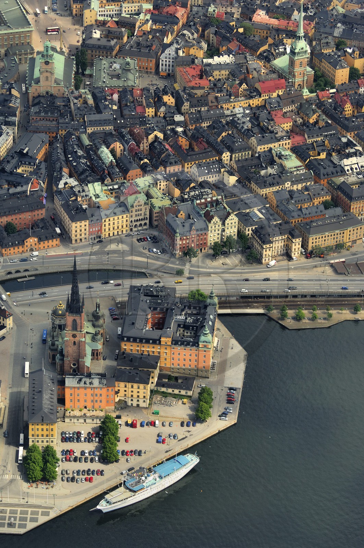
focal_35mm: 105
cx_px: 182
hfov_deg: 13.0
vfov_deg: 19.5
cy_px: 274
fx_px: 1597
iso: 100
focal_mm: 70
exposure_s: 1/2000
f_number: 2.8
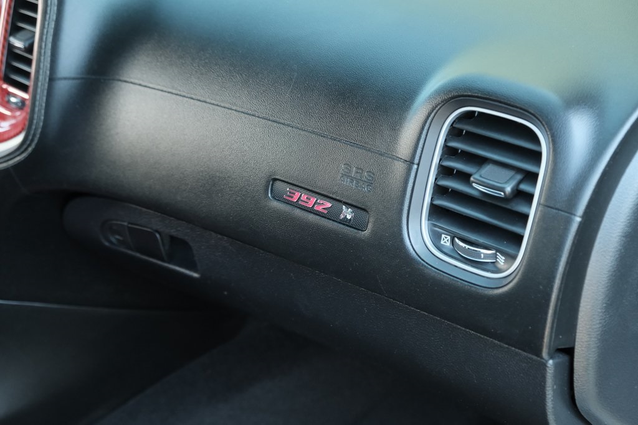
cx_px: 319
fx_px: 1081
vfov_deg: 22.3
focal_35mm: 61
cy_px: 212
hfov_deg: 32.9
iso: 4000
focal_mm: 40.7
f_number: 5
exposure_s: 1/250
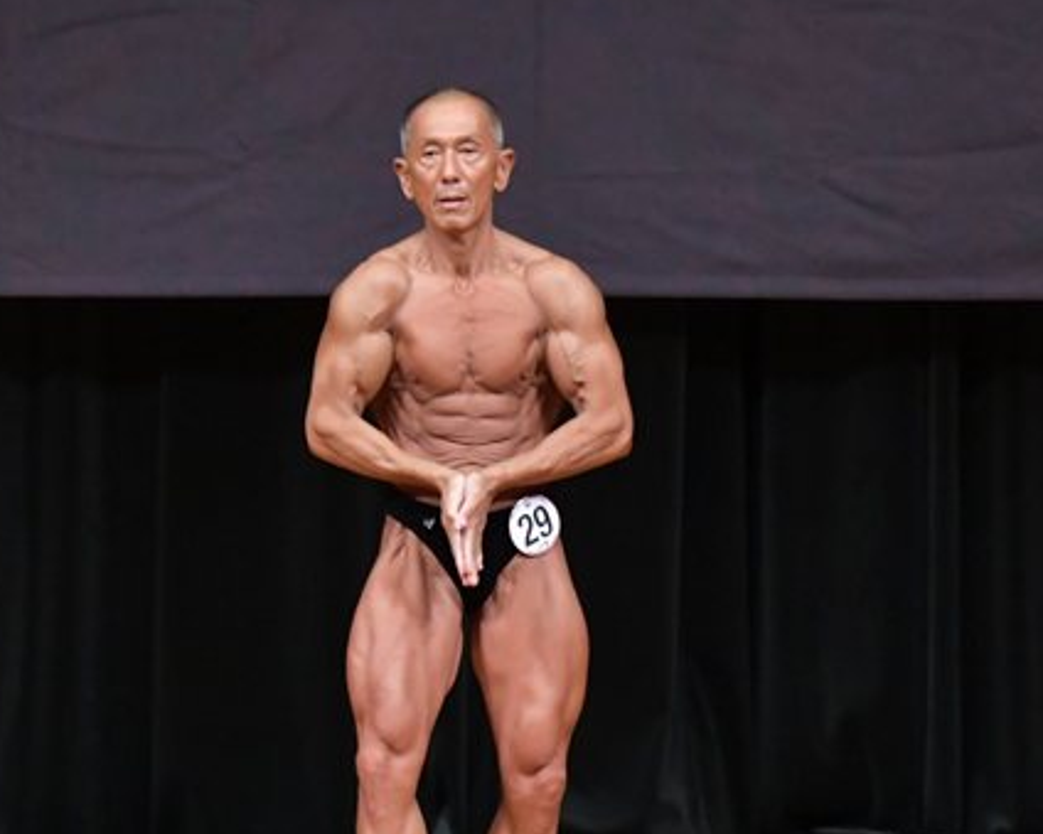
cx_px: 483
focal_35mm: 463
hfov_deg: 4.2
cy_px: 534
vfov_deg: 3.3
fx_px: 14289
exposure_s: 1/400
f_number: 5.6
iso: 5000
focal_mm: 180
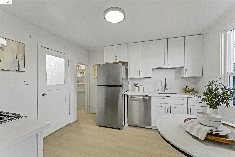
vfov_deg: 81.2
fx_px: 91
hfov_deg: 104.3
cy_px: 78
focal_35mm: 14
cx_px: 118
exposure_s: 1.3
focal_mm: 14
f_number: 9
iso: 2000
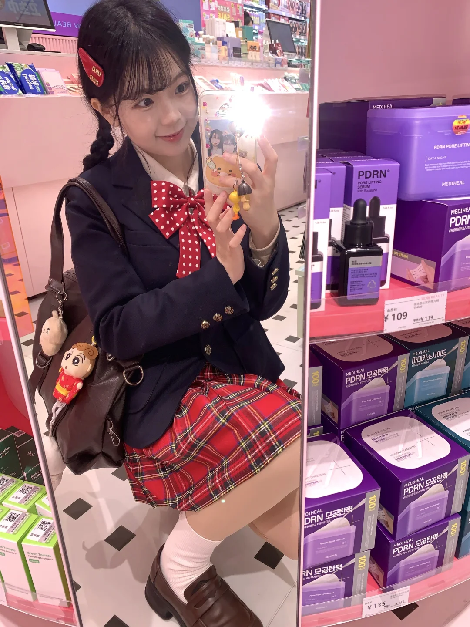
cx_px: 235
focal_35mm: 26
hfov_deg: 53.1
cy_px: 314
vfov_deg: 67.3
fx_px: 471
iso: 50
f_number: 1.8
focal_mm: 4.25
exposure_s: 1/121
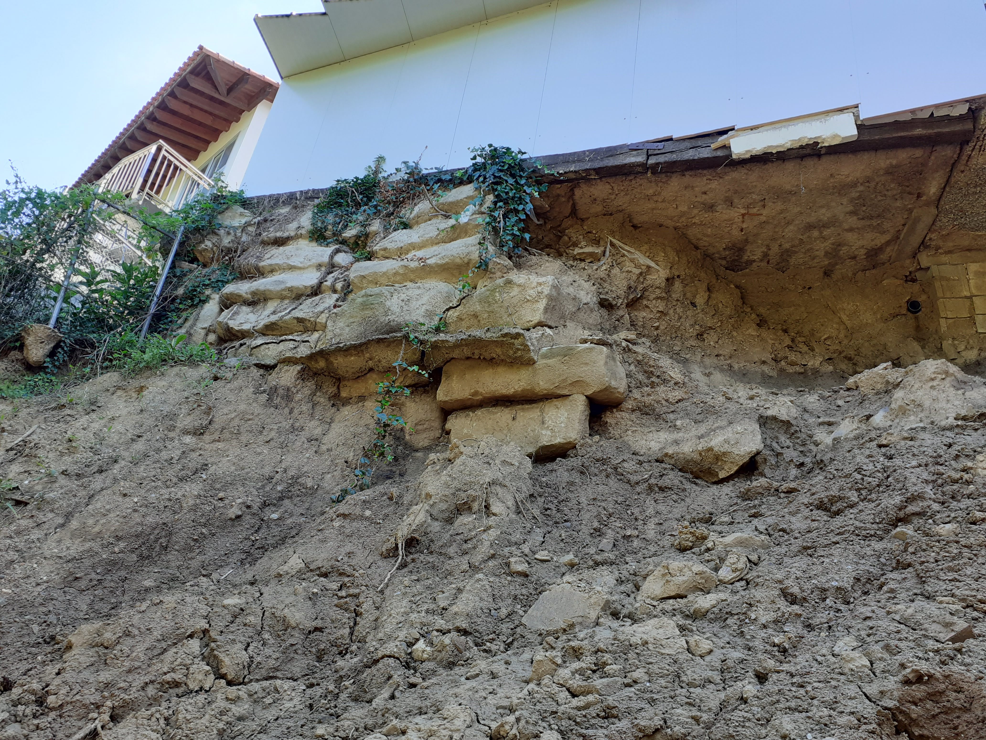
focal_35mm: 27
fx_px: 769
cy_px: 370
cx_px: 493
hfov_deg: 65.3
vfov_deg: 51.4
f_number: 1.9
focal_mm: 3.6
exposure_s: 1/129
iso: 40
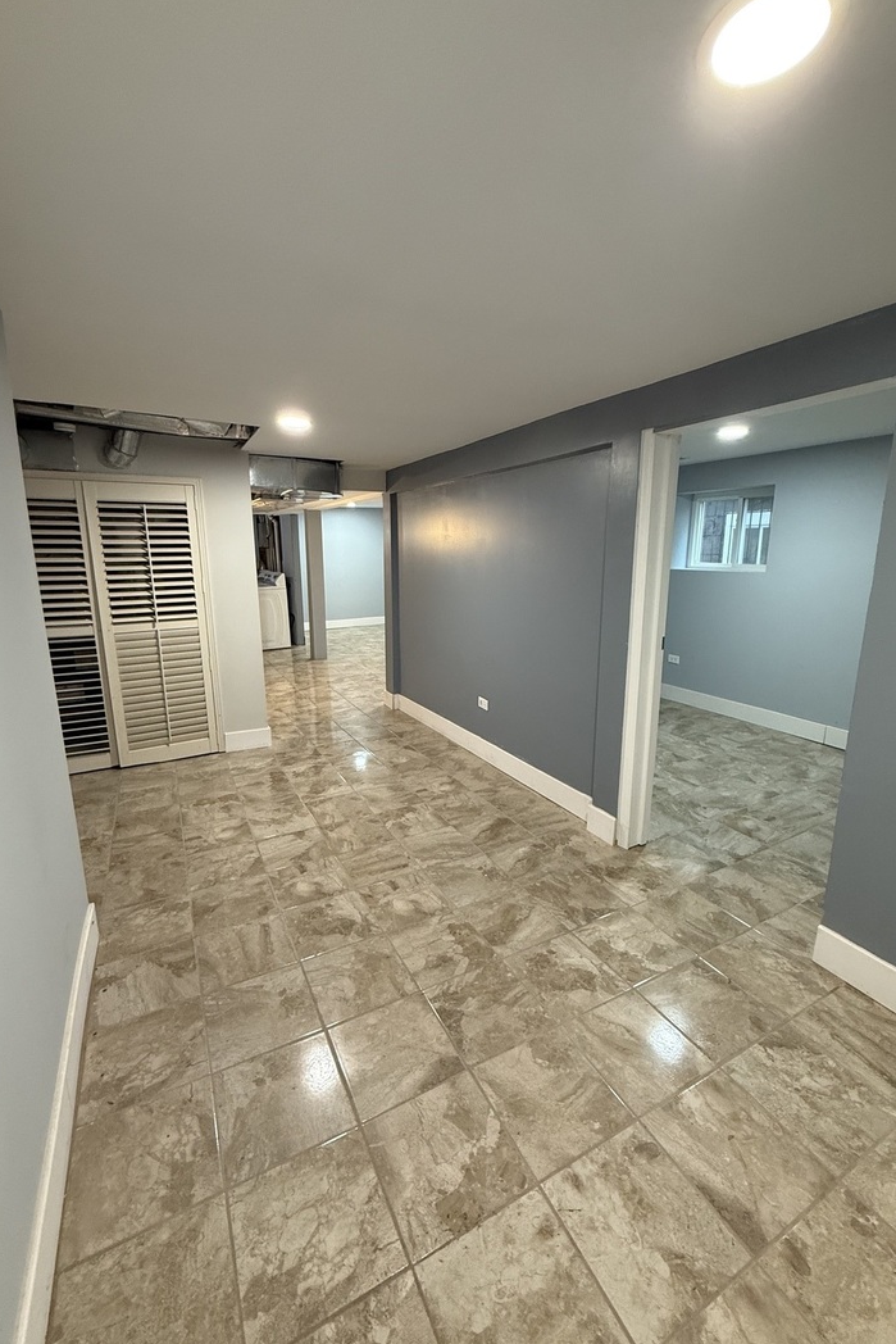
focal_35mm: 15
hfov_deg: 77.3
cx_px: 451
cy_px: 667
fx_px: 560
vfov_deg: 100.4
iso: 320
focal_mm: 2.22
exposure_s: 1/60
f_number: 2.2
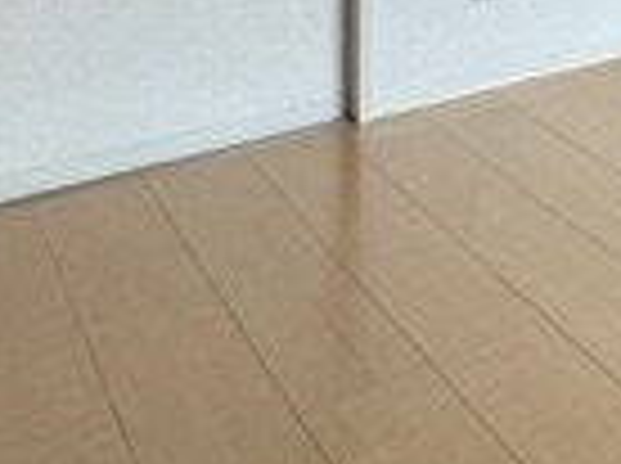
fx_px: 1164
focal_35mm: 65
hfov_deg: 24.3
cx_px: 896
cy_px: -311
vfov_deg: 18.7
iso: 64
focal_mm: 2.22
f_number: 2.2
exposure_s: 1/99
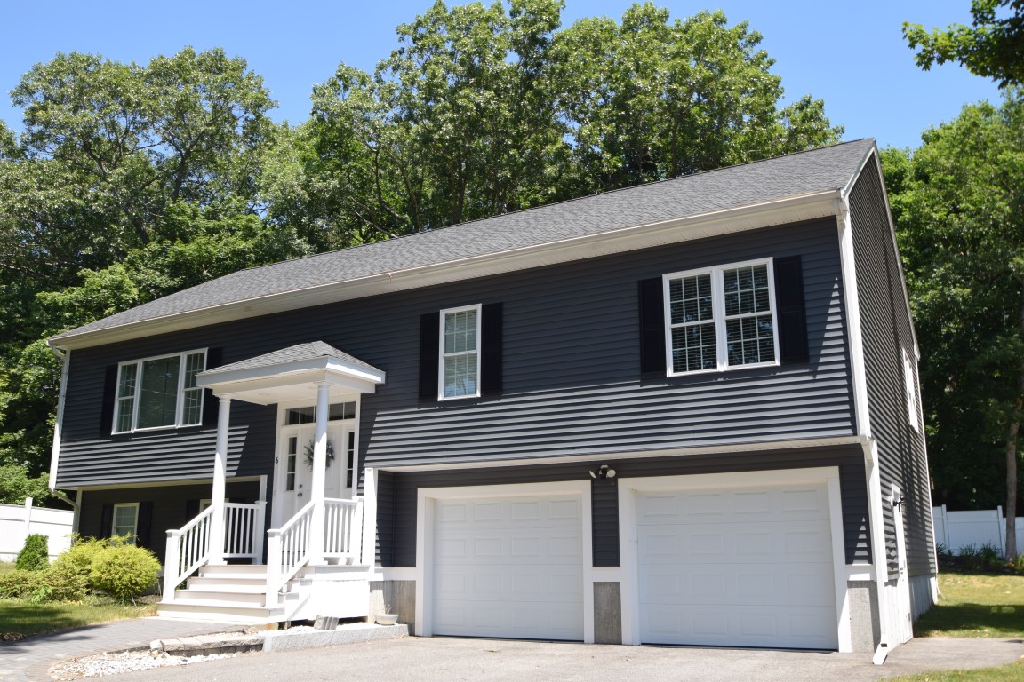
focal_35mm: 30
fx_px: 853
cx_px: 512
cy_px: 341
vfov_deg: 43.6
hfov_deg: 61.9
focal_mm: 20
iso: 220
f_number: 8
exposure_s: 1/250
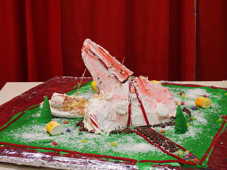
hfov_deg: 25.6
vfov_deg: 19.4
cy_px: 85
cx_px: 114
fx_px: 499
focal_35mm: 76
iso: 400
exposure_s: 1/60
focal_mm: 16.1
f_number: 2.8
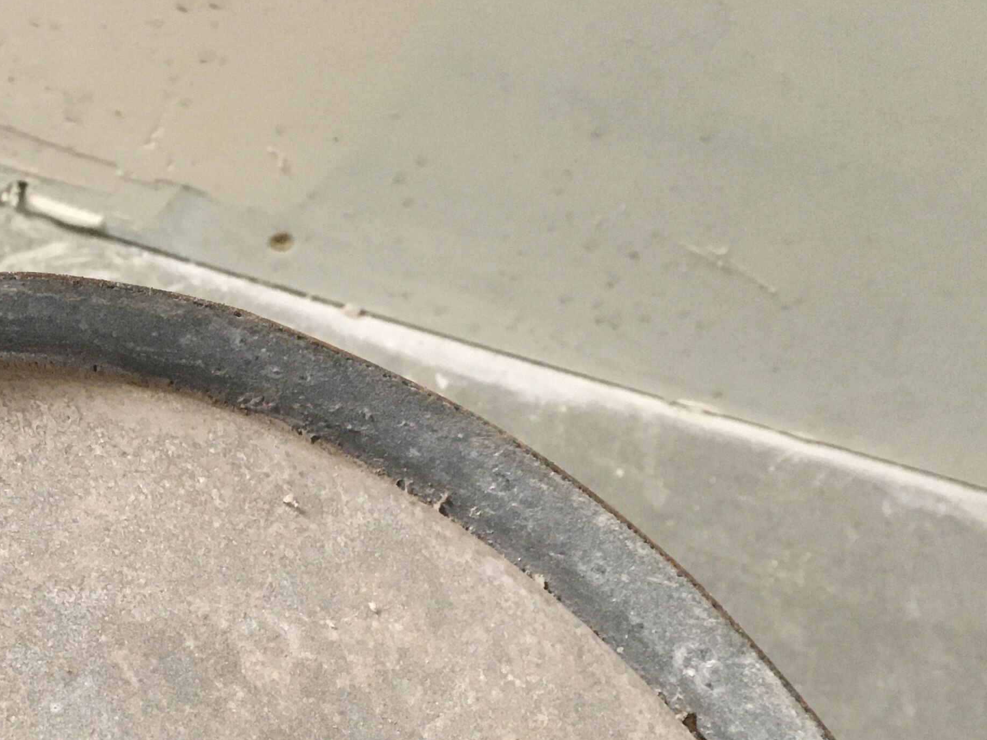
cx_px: 12
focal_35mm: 64
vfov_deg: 21.8
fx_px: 1825
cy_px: 794
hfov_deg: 28.5
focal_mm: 4.15
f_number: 2.2
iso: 160
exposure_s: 1/33
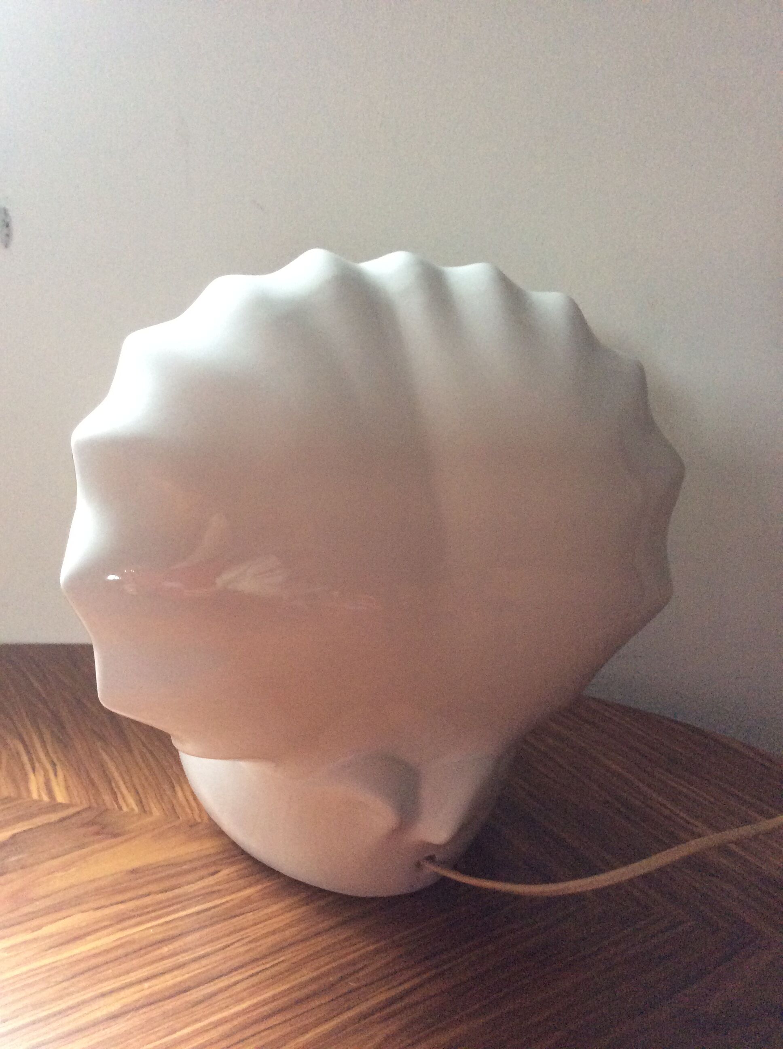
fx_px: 968
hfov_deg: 44.1
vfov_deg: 56.9
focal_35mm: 32
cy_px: 524
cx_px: 392
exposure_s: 1/25
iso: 200
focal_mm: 3.3
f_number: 2.4
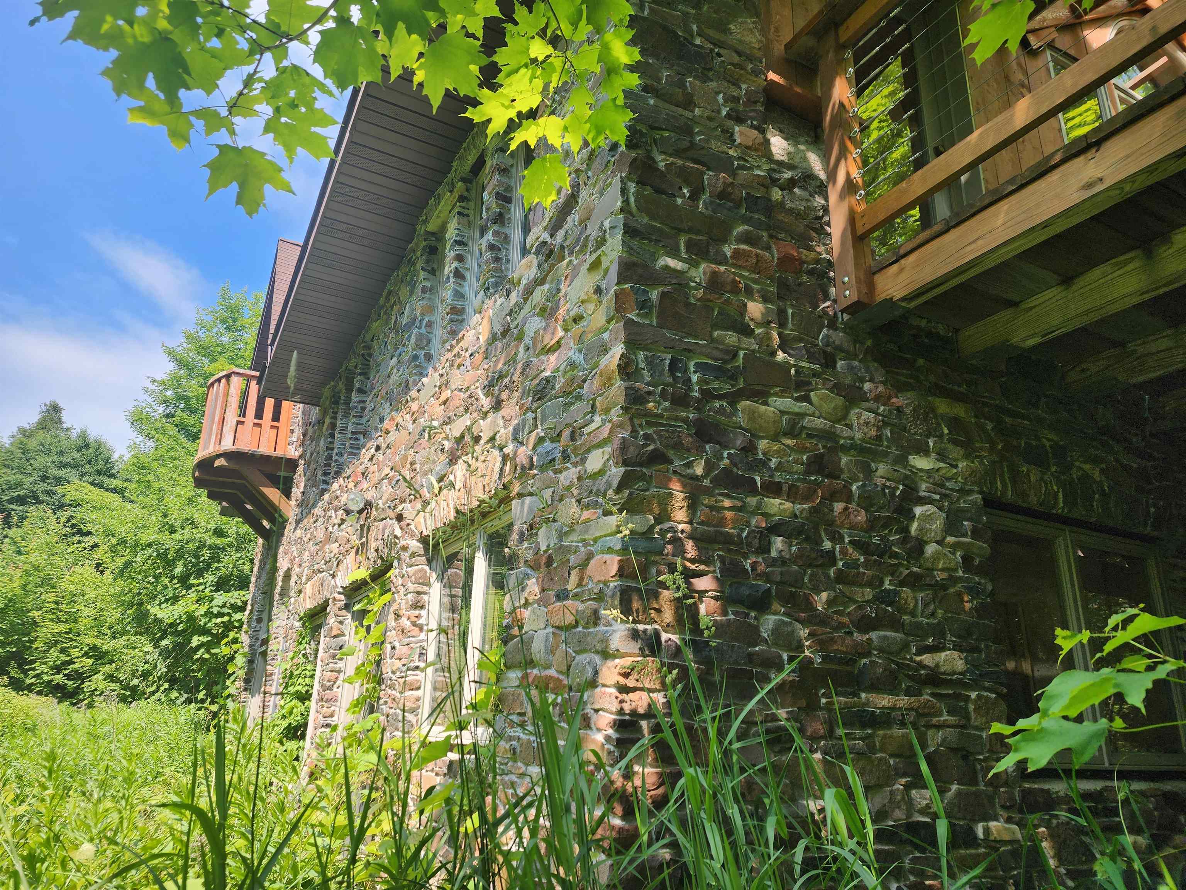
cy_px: 445
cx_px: 593
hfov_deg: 73.9
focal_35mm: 23
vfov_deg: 58.9
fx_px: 788
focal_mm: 6.4
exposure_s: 1/298
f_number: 1.8
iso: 12
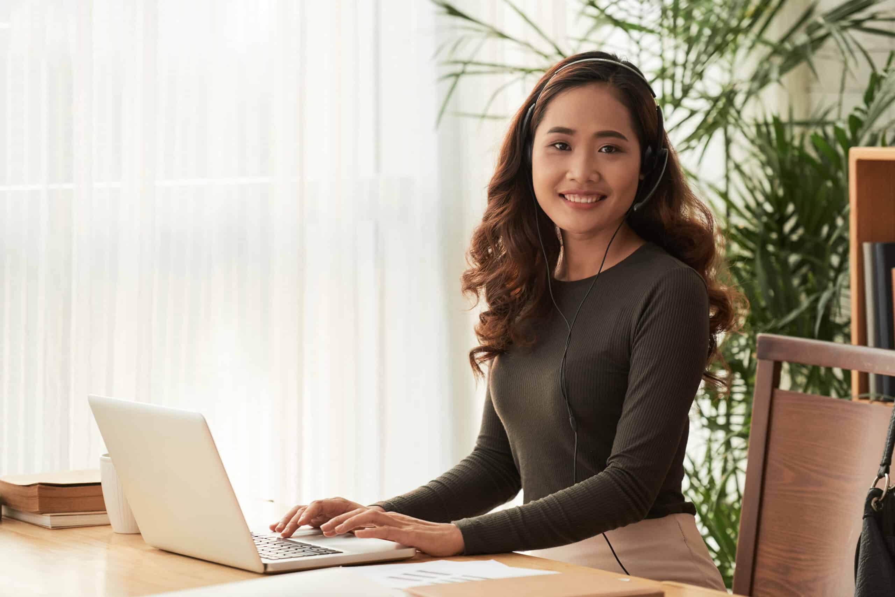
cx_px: 448
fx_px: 3481
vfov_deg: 9.8
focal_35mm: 140
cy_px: 298
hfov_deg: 14.7
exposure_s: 1/250
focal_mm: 140
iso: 560
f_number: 4
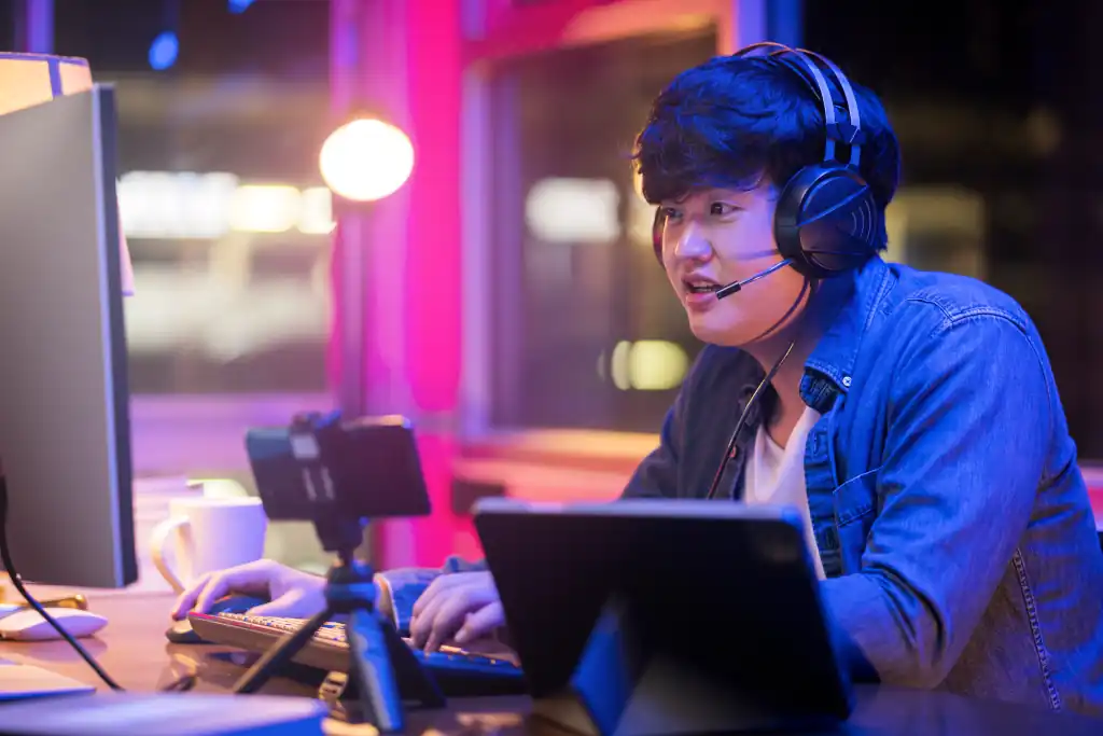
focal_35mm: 85
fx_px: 2604
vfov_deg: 16.1
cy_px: 368
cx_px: 552
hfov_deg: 23.9
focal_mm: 85
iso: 1000
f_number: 1.8
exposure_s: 1/200
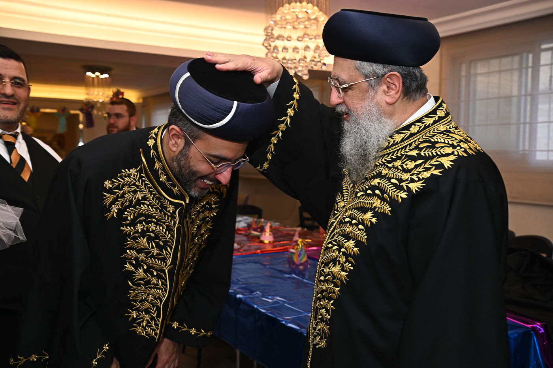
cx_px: 276
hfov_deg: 50.7
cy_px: 184
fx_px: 583
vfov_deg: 35.0
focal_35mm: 38
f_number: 5
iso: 250
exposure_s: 1/100
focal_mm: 38
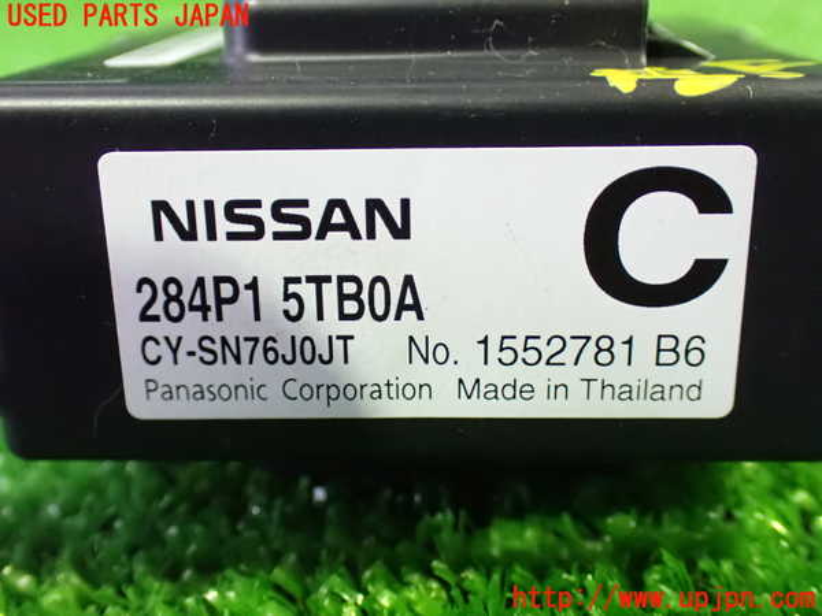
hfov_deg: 45.8
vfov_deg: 35.1
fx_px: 974
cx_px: 411
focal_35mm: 41
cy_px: 308
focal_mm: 7.31
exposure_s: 1/40
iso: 1600
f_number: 2.8
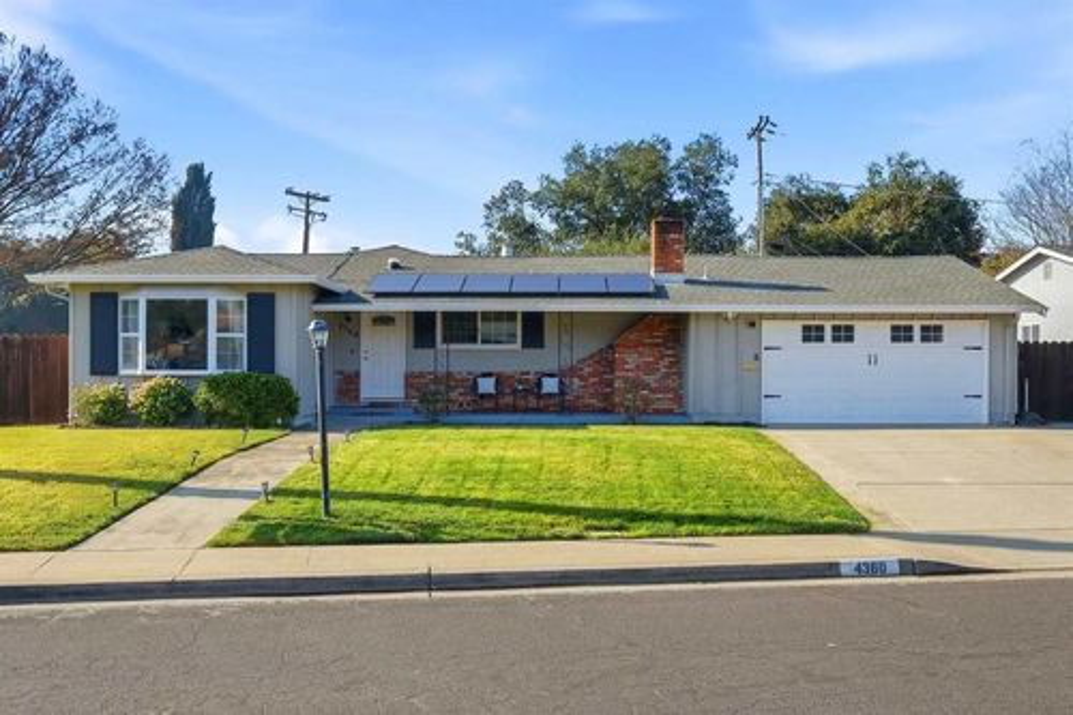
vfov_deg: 51.3
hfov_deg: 71.5
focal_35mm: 25
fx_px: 745
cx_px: 536
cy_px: 358
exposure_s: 1/1900
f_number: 8
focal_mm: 16.6
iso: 160
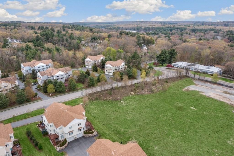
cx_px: 117
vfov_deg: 46.4
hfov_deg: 65.5
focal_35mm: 28
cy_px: 78
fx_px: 182
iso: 400
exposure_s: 1/100
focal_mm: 10.26
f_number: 5.6
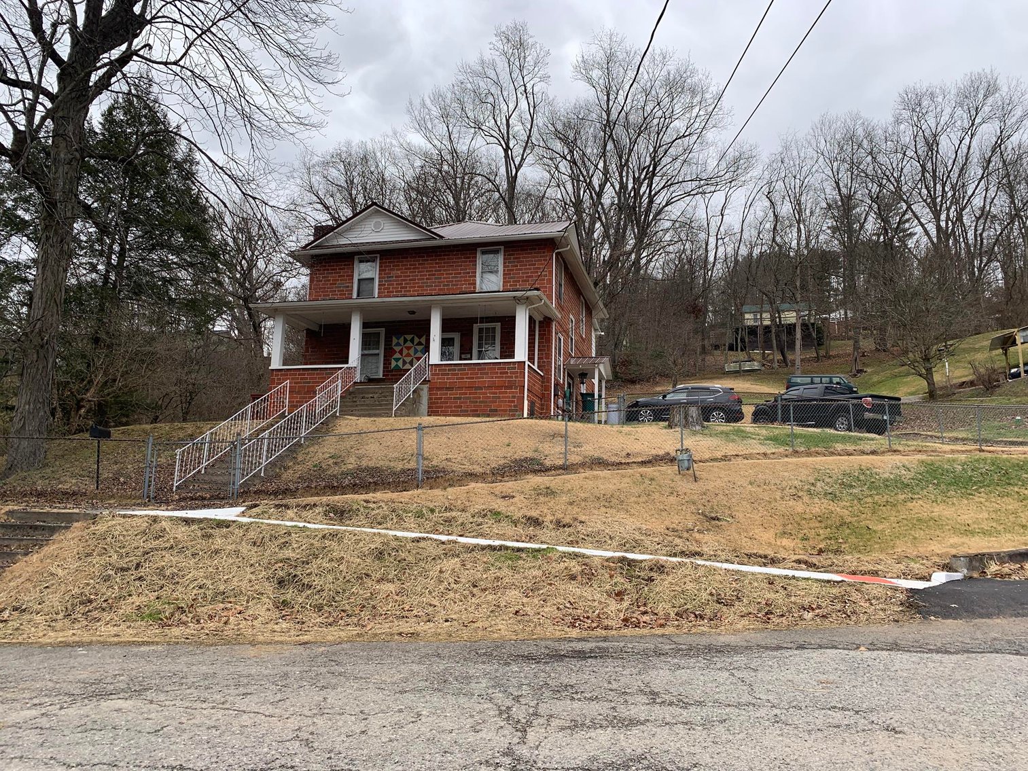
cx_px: 514
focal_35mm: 26
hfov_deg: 67.3
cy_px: 386
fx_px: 772
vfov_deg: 53.1
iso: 25
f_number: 1.8
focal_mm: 4.25
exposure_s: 1/478
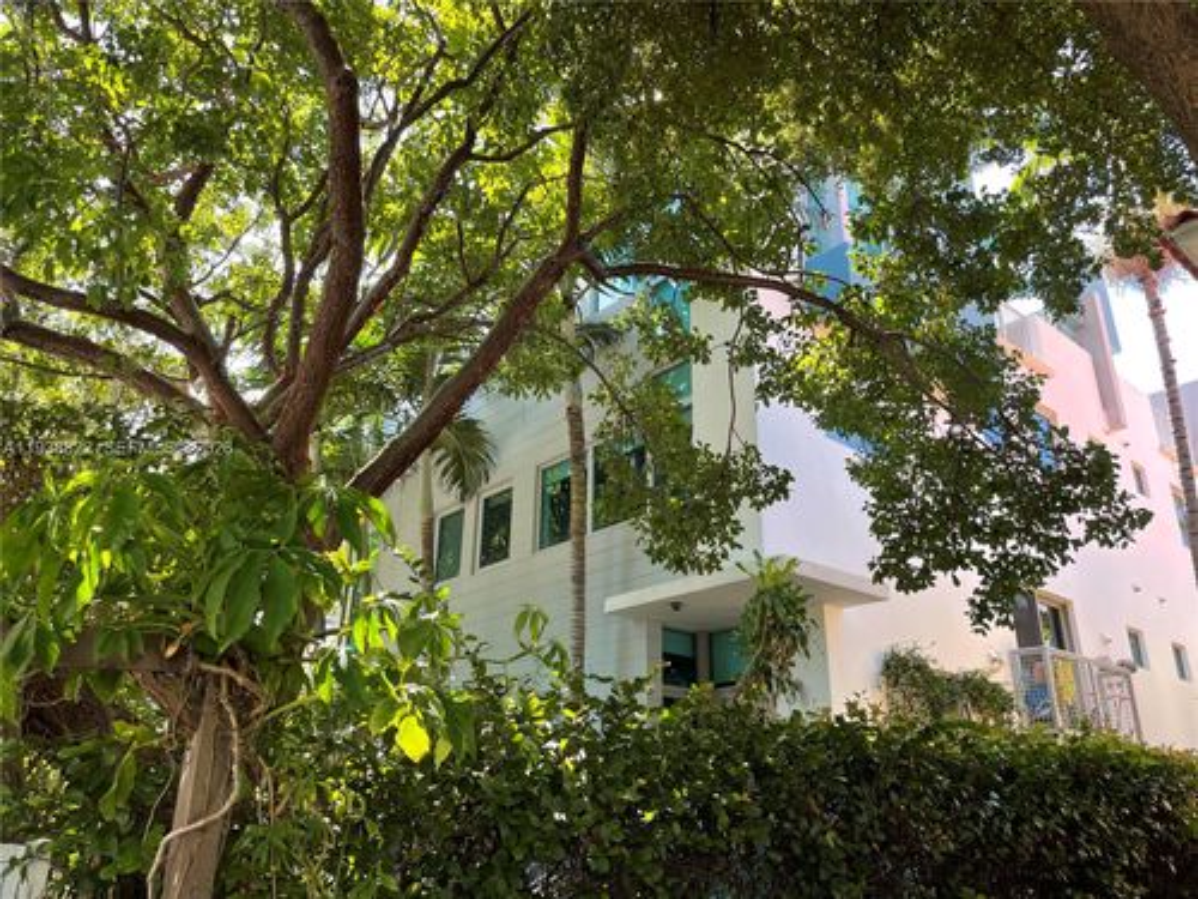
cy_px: 450
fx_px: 900
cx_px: 599
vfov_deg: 53.1
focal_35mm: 26
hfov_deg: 67.3
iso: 32
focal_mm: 4.2
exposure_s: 1/187
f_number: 1.6
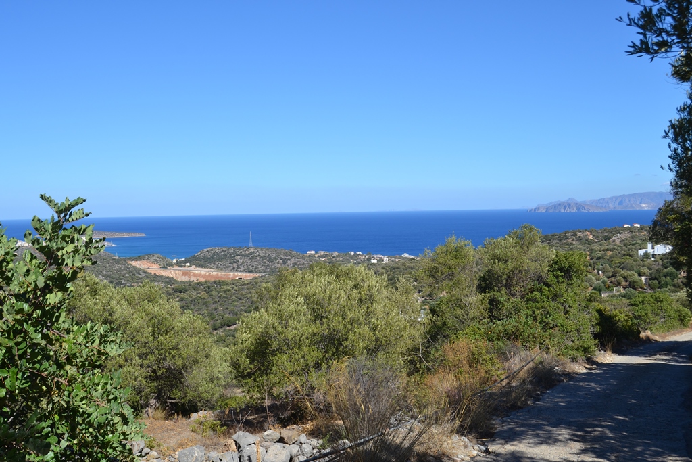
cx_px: 346
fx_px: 692
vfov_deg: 36.9
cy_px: 231
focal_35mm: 36
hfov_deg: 53.1
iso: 100
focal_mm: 24
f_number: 8
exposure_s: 1/250
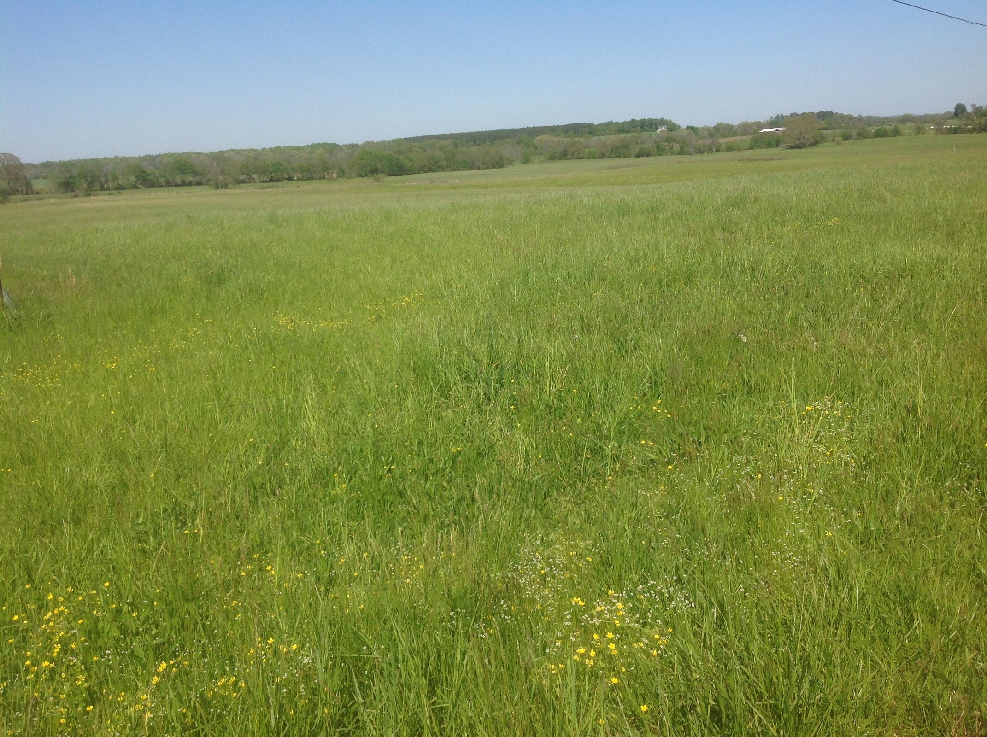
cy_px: 368
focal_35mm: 35
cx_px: 494
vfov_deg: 40.6
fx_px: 996
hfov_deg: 52.7
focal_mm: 4.28
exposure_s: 1/2519
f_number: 2.4
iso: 50
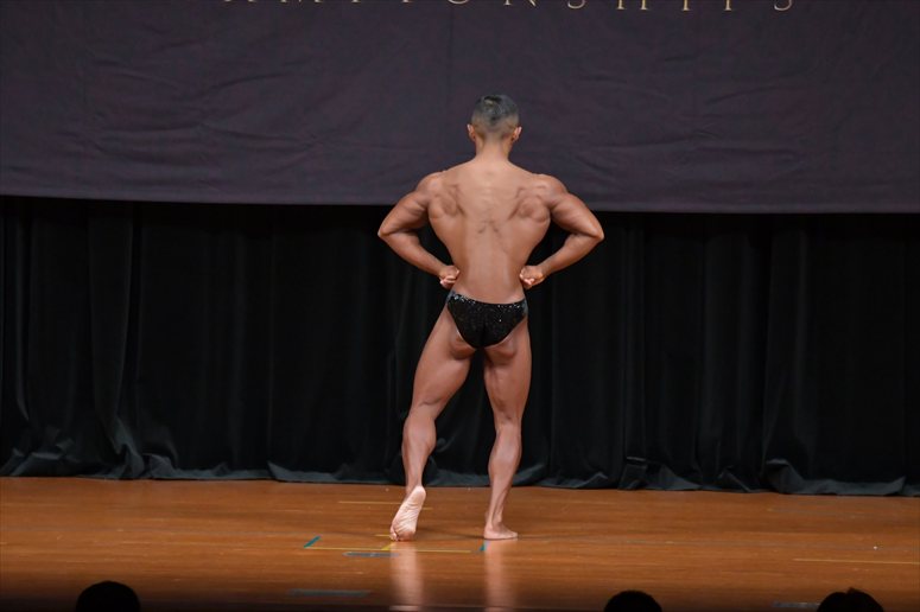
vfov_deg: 5.4
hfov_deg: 8.1
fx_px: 6514
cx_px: 460
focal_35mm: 255
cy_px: 306
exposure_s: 1/400
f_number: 5.6
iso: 4000
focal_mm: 170
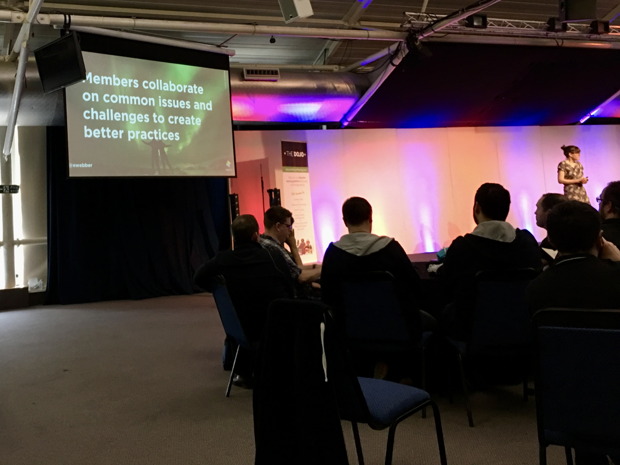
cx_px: 310
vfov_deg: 48.2
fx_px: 519
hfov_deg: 61.7
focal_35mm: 29
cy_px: 232
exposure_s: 1/17
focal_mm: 4.15
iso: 100
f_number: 2.2
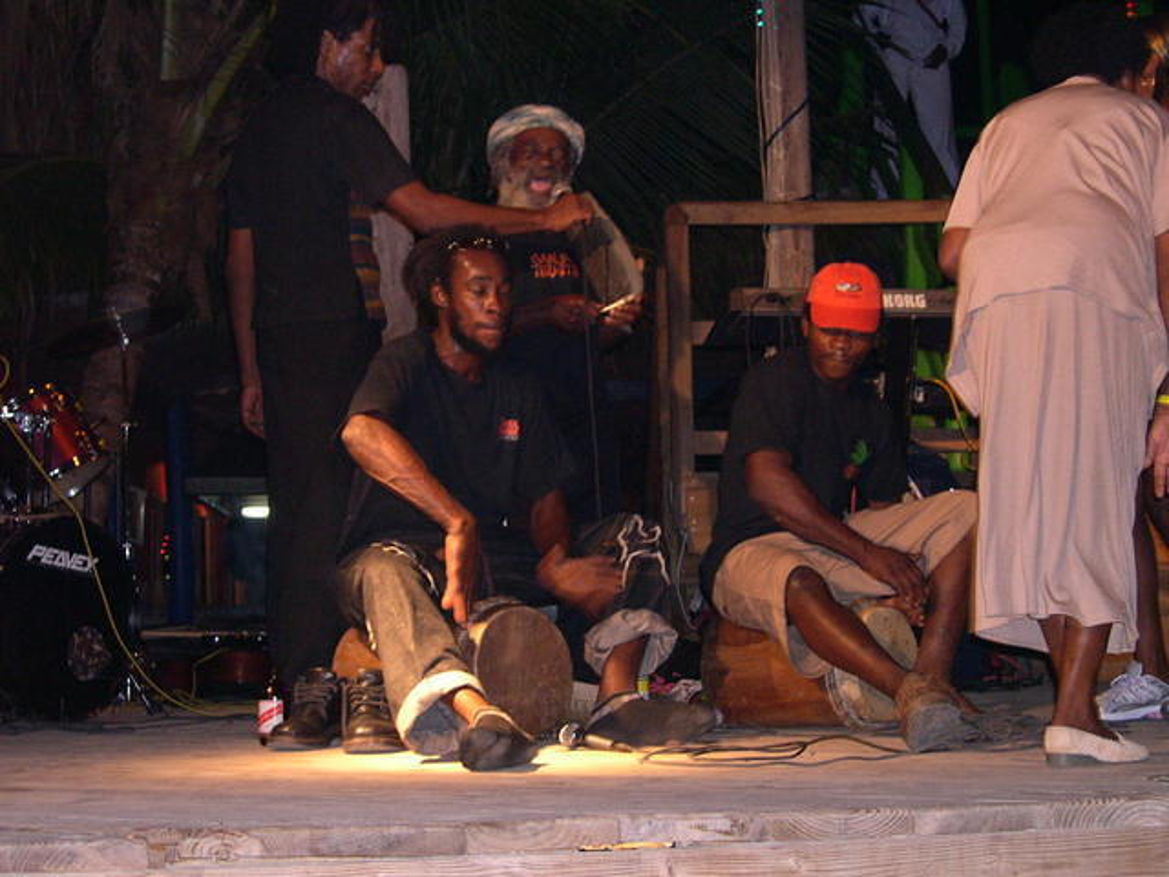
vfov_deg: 23.7
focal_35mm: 62
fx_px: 2094
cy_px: 438
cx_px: 584
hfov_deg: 31.2
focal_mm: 13.2
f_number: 3.5
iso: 400
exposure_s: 1/60
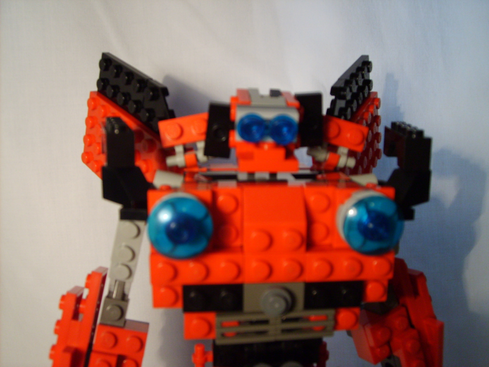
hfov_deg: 52.6
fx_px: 494
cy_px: 184
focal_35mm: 35
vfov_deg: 40.7
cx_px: 244
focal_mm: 5.8
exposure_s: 1/30
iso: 96
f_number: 2.8
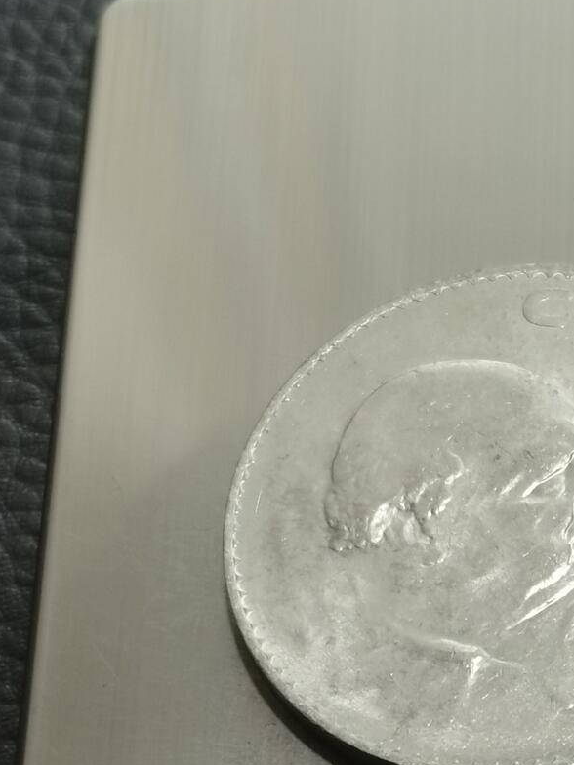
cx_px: 513
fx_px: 3095
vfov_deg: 13.9
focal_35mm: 140
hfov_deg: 10.5
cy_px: 725
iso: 80
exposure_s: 1/100
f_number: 1.8
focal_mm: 5.58
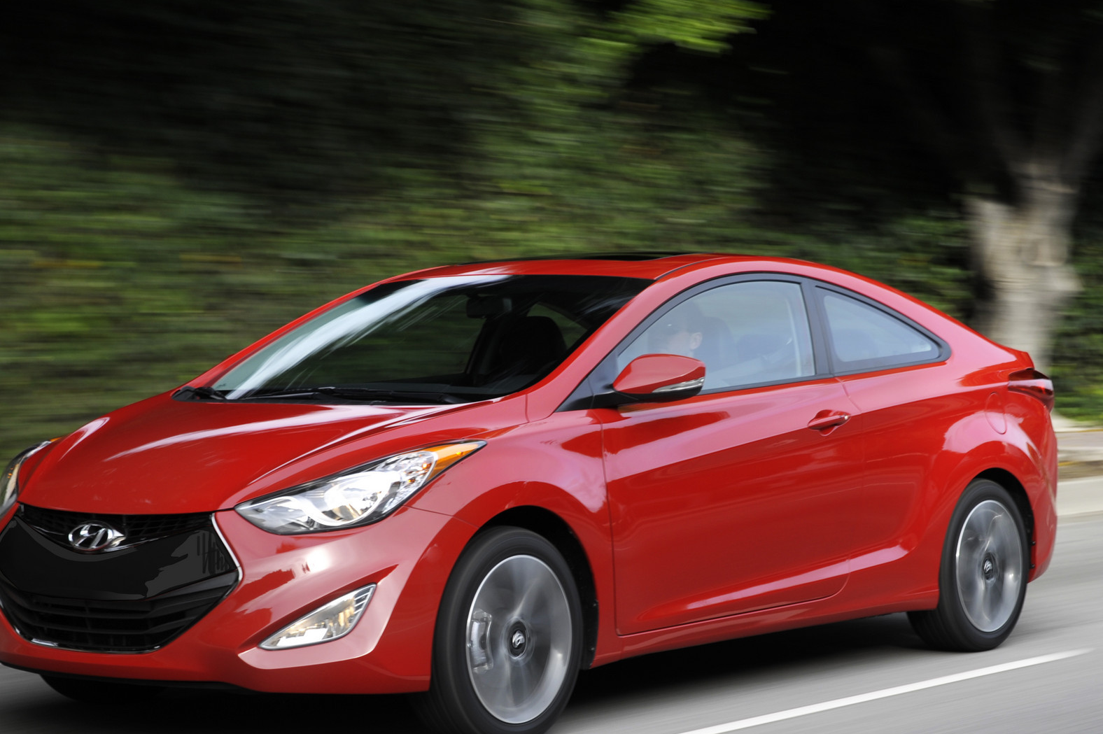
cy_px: 507
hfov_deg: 22.2
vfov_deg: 14.8
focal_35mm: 92
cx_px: 556
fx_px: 2817
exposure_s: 1/25
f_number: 9
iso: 200
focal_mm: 58
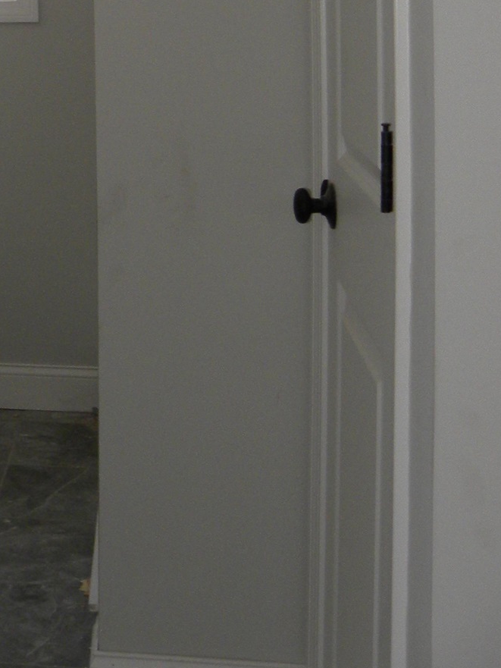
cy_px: -30
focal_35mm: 68
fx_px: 1312
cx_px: -110
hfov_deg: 20.2
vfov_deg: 26.7
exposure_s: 1/77.7
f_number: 2.8
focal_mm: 4.6
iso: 112
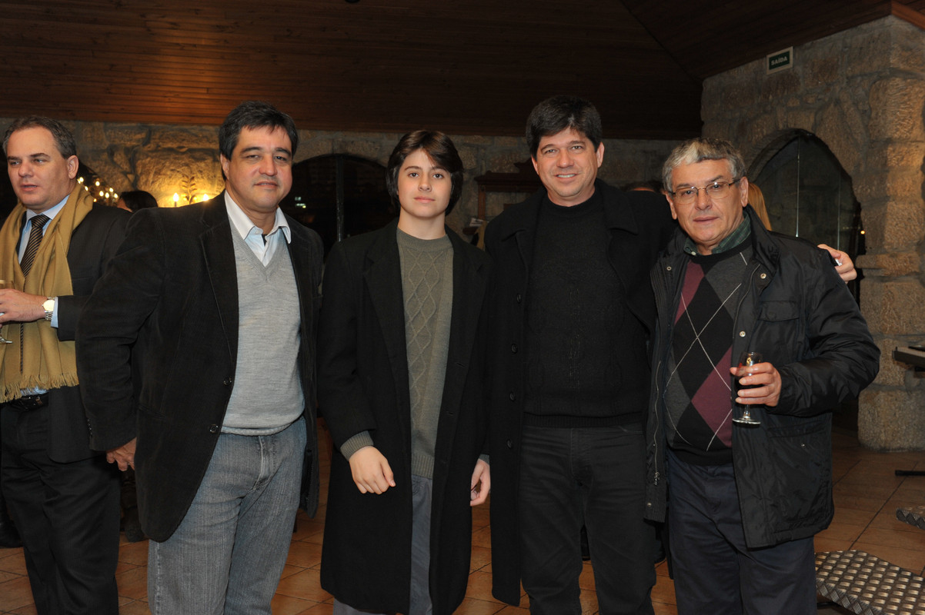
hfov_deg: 46.4
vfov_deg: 31.9
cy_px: 308
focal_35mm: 42
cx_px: 462
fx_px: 1079
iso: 1000
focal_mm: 42
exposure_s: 1/25
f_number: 5.6
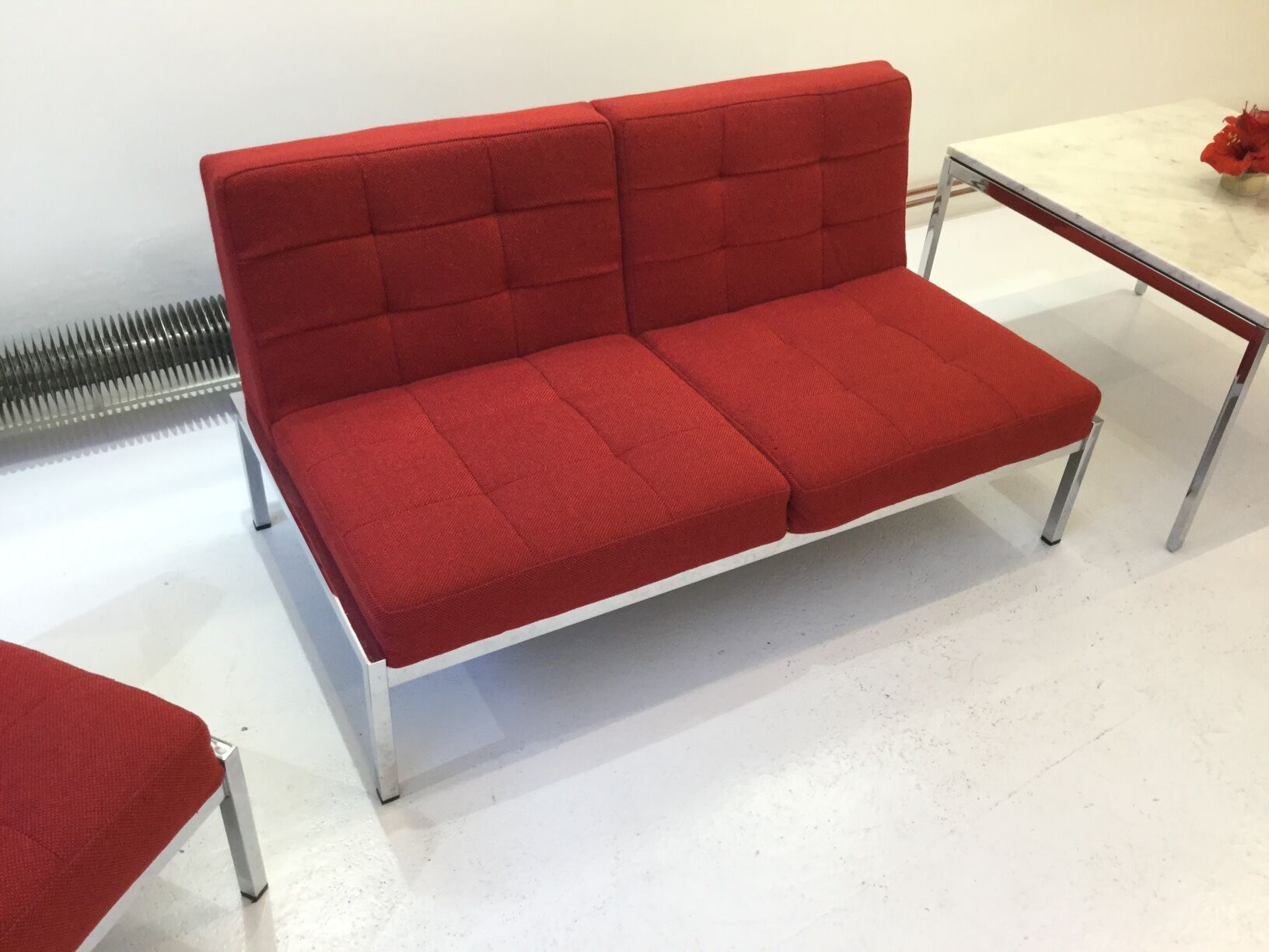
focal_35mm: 31
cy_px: 476
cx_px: 634
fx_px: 1136
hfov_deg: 58.4
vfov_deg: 45.4
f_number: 2.4
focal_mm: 3.3
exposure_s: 1/33
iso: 100
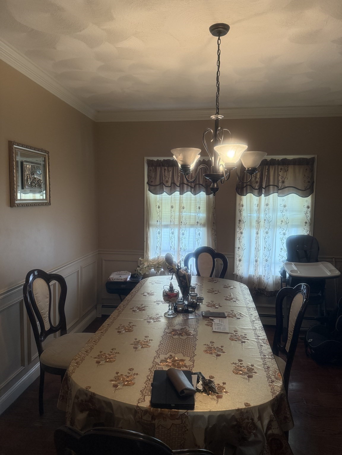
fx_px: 316
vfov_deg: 71.6
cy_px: 228
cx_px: 171
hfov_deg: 56.8
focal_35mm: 24
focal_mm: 6.76
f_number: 1.78
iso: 320
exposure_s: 1/120
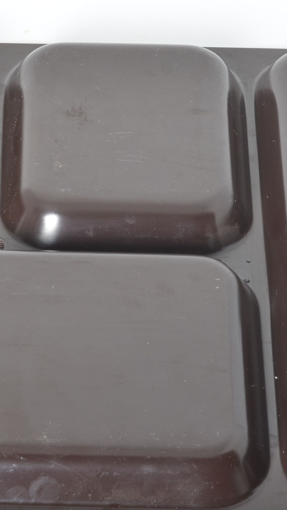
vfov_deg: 13.0
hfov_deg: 7.3
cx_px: -2
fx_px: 2246
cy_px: 252
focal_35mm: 166
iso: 100
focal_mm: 50
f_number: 11
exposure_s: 1/125
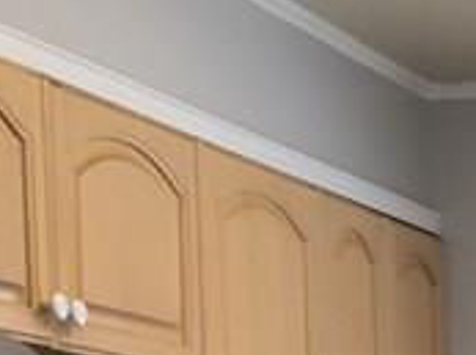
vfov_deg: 8.0
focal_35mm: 172
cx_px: 969
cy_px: 837
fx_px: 2360
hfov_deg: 10.5
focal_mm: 4.15
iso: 25
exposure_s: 1/60
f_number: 2.2
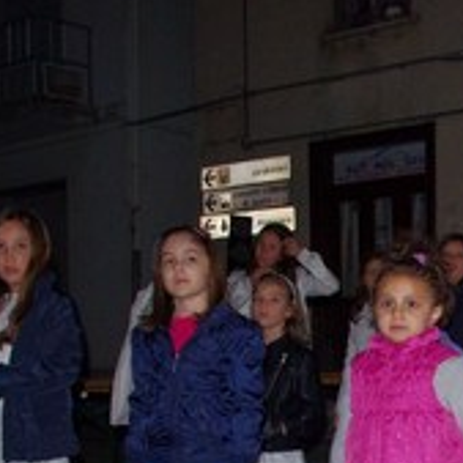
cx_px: 488
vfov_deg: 24.5
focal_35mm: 68
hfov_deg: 24.0
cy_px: 434
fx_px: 1029
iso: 1600
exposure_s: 1/60
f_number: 8
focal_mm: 18
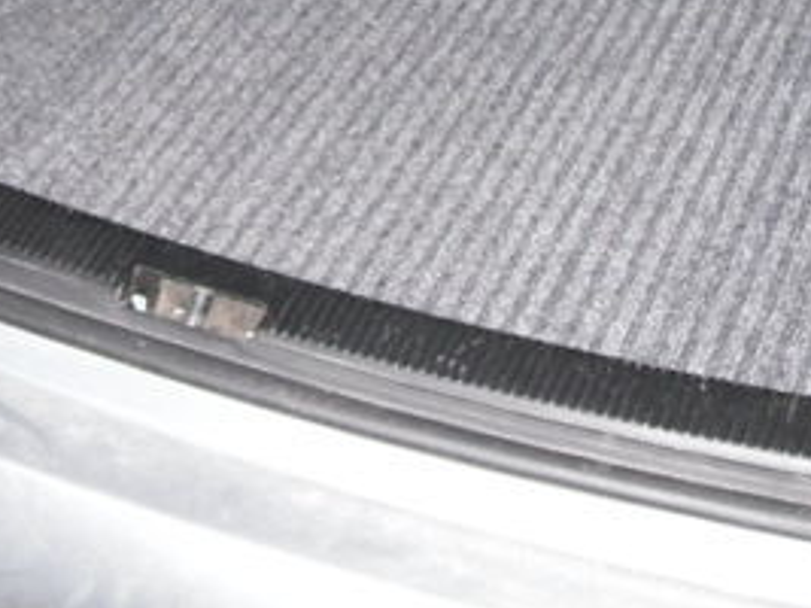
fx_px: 1967
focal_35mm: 84
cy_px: -64
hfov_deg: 23.3
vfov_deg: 17.0
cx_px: 389
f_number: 3.5
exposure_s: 1/45
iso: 400
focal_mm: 6.3
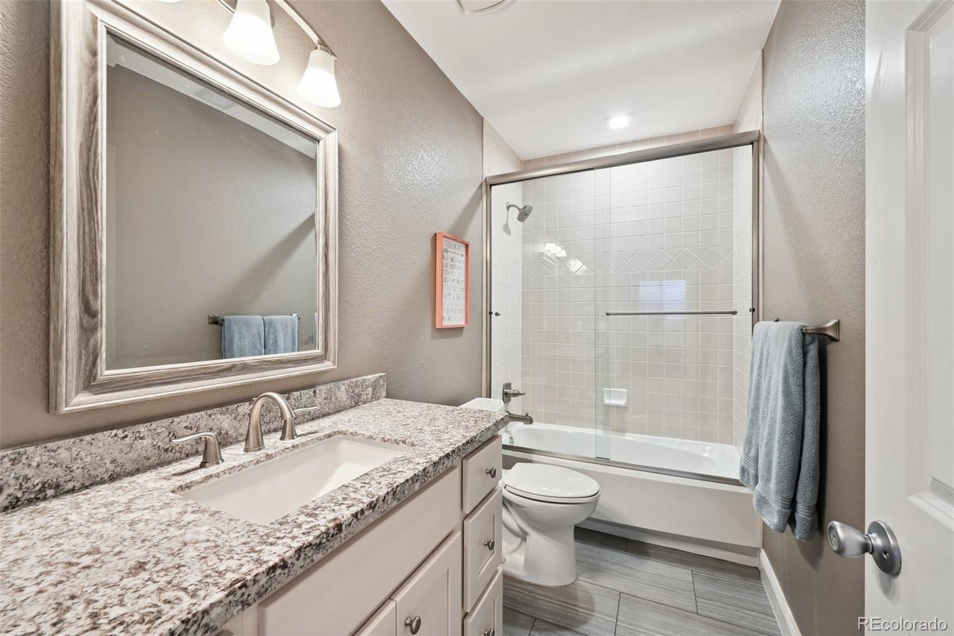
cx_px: 477
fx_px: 371
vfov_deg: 81.2
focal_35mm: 14
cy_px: 318
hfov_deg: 104.3
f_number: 11
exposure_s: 1/5
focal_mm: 14
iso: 400
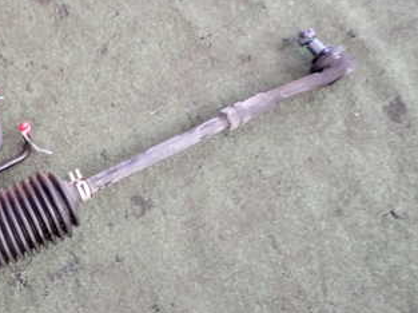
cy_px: 167
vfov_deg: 30.2
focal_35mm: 48
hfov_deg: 38.2
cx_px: 83
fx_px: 579
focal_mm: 4.5
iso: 200
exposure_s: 1/30
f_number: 2
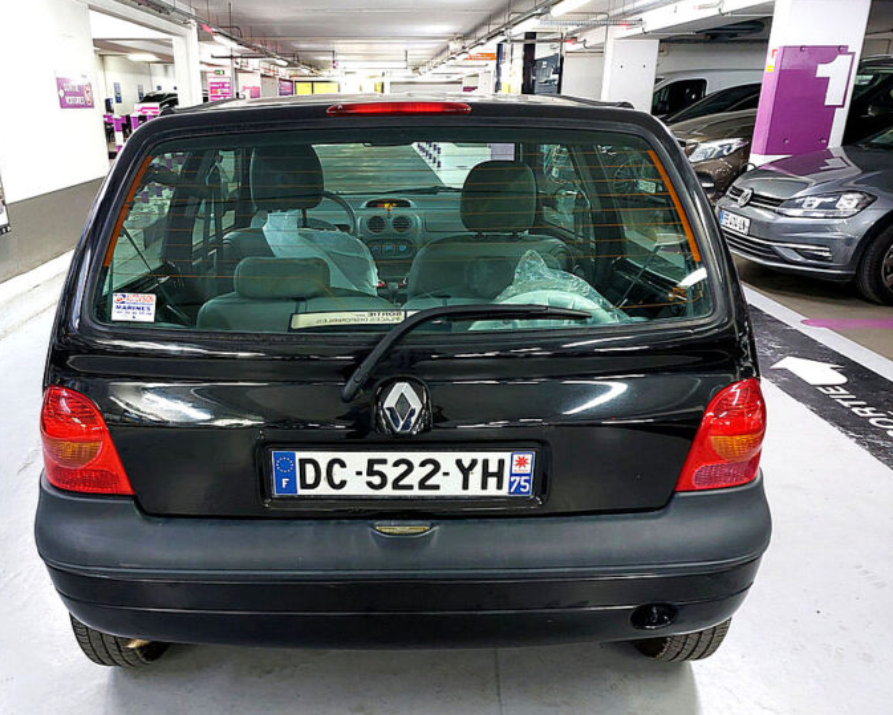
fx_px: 767
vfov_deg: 49.9
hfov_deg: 60.0
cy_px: 393
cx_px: 368
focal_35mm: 29
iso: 320
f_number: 1.8
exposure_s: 1/33
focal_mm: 5.23
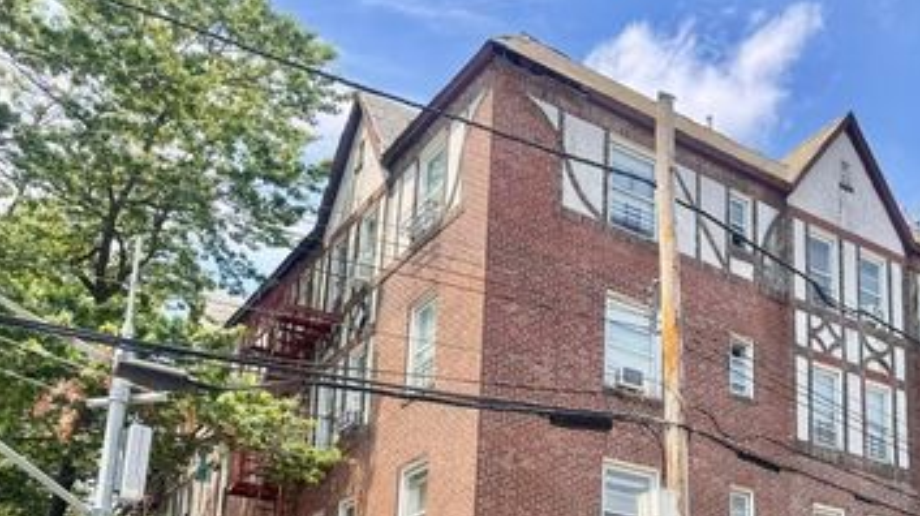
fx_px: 1073
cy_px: 530
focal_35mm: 44
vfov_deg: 25.5
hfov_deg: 43.8
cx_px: 761
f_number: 1.78
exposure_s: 1/1678
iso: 80
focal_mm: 6.76
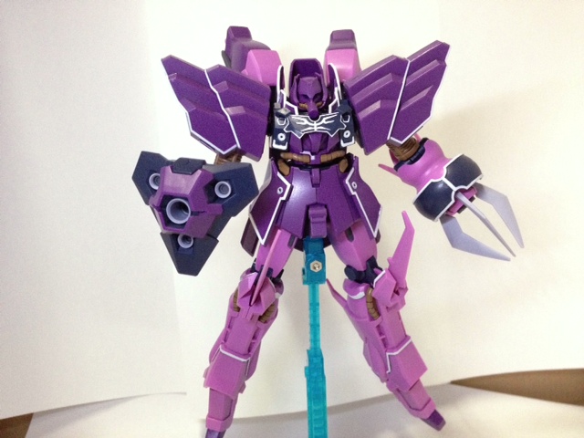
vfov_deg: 40.7
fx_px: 590
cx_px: 292
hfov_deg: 52.6
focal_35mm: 35
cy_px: 219
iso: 320
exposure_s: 1/20
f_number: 2.4
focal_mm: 4.28
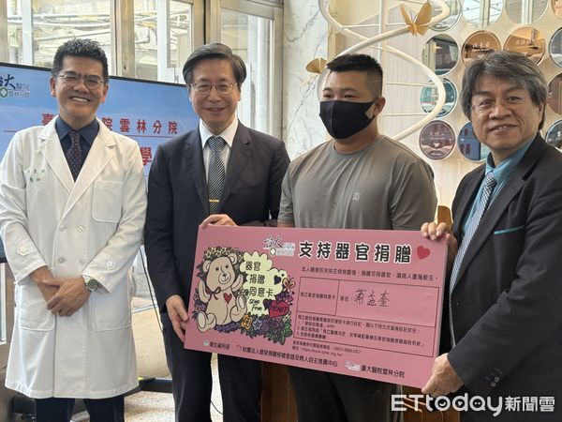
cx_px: 281
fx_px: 779
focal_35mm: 48
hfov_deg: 39.7
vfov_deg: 30.3
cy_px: 211
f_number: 1.78
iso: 100
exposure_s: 1/120
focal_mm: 6.76
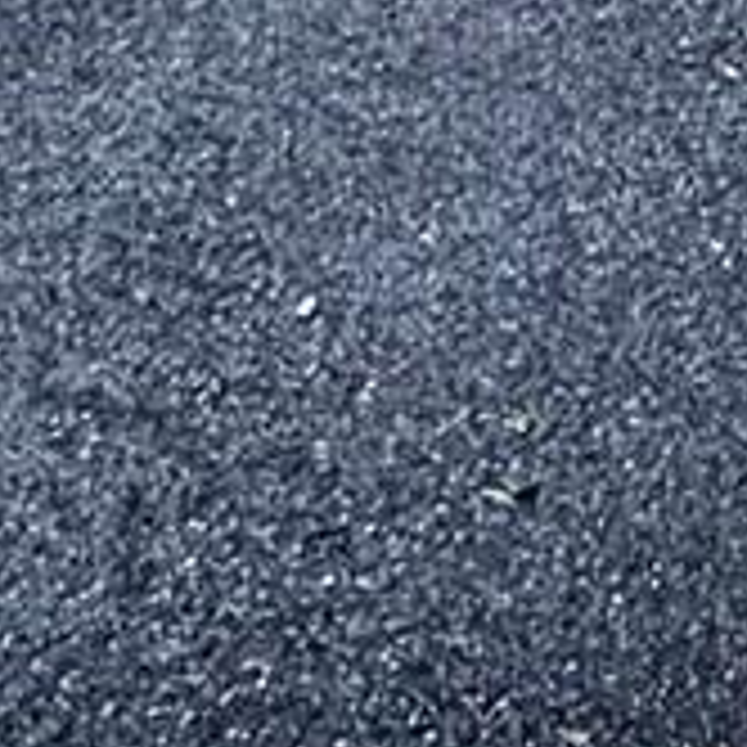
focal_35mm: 119
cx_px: 1570
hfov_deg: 12.6
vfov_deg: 9.4
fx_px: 2905
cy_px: -1814
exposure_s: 1/1435
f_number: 2.2
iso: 40
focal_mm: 2.22
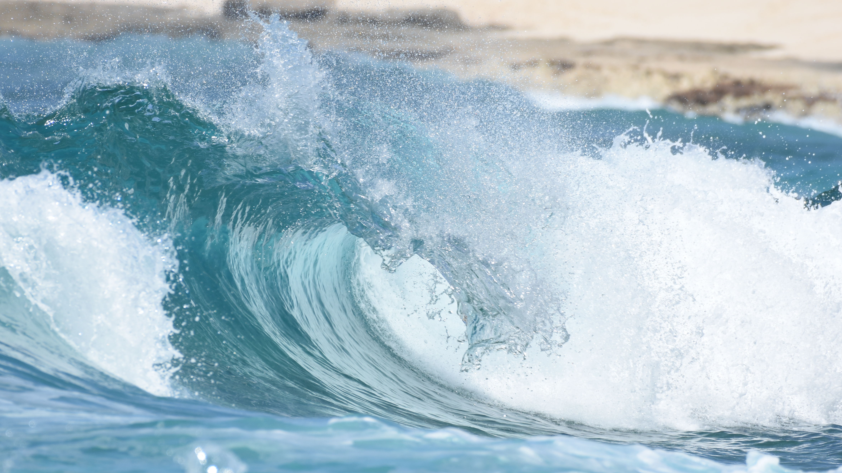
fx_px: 22349
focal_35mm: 1001
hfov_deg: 2.2
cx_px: 365
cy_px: 227
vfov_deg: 1.2
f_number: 7.1
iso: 200
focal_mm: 500
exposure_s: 1/1000
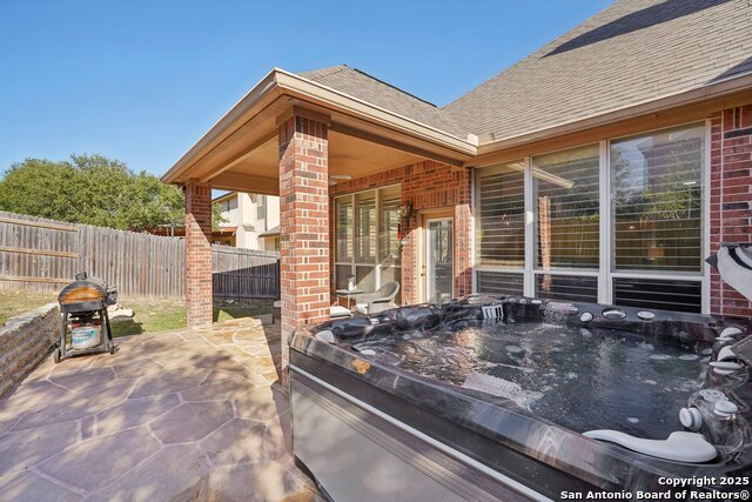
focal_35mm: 16
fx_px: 345
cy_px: 251
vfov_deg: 72.1
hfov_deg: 95.0
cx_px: 376
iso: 100
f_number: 8
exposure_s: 1/100
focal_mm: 16.5
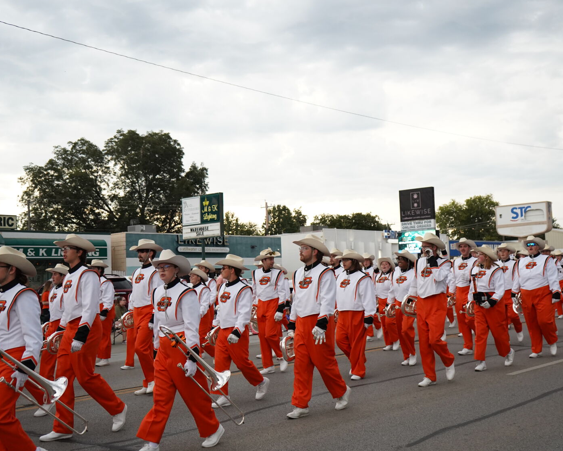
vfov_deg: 33.4
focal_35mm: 45
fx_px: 750
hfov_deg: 41.1
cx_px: 307
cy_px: 228
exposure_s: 1/1600
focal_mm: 38
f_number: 5
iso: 3200
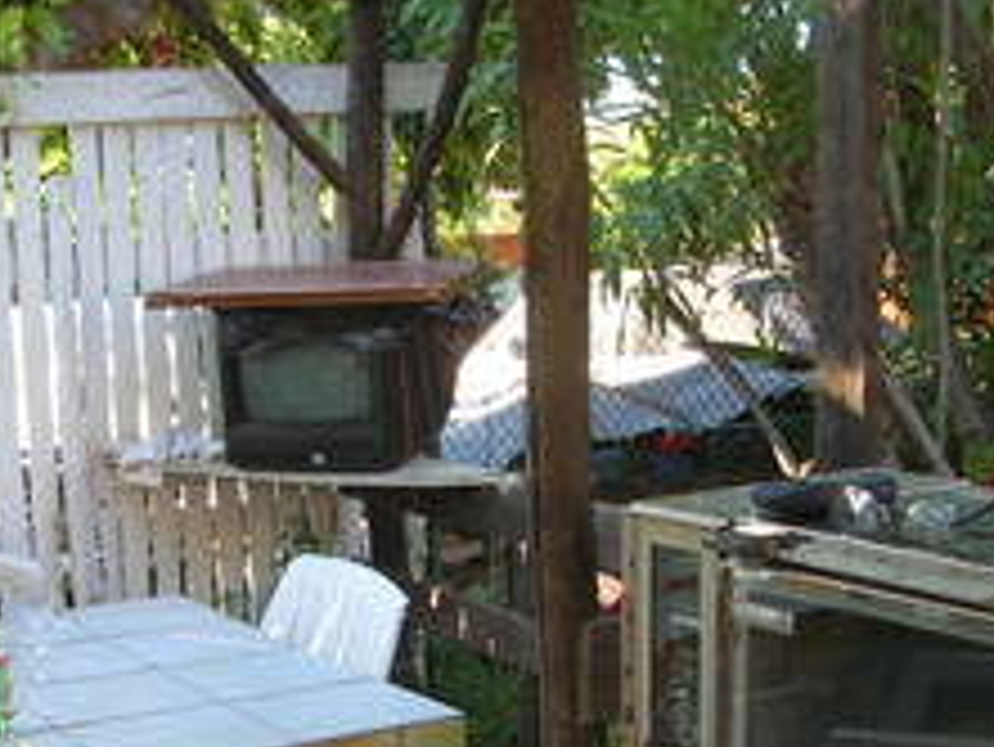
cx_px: 391
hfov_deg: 33.6
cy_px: 562
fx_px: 1638
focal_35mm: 57
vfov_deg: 25.4
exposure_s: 1/47.6
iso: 50
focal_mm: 5.8
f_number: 2.8
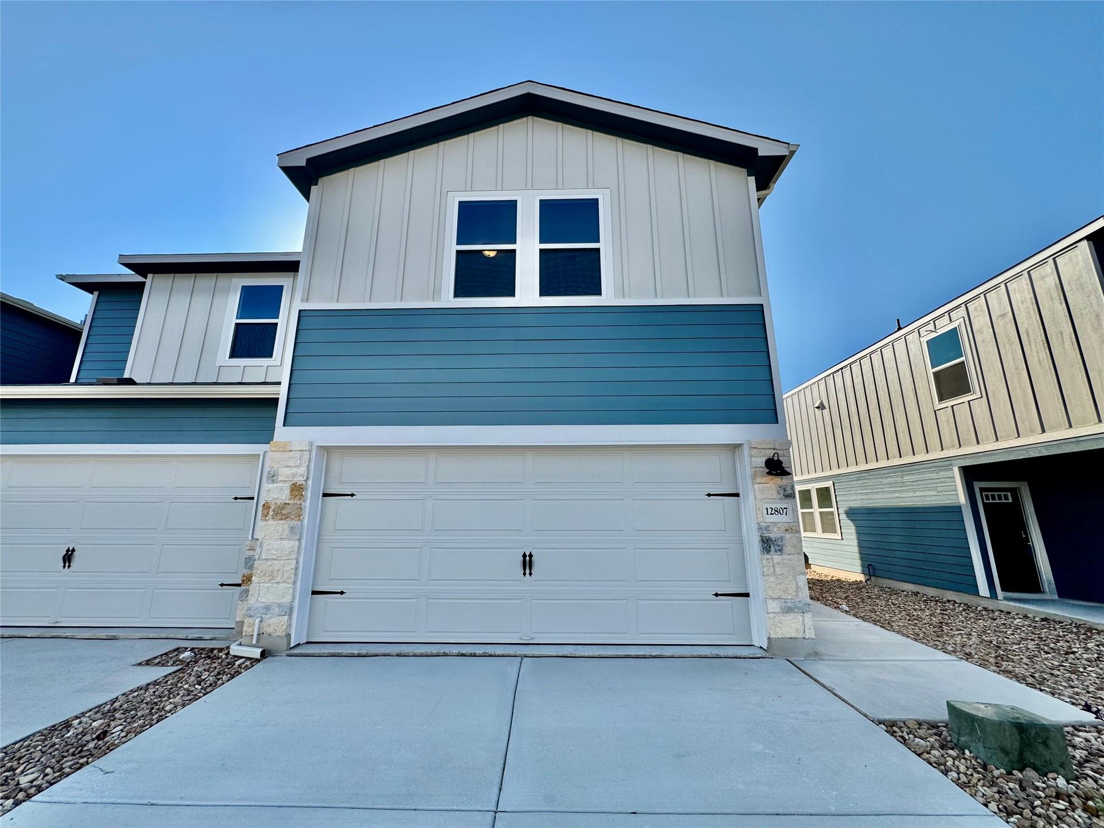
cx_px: 552
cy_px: 414
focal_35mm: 14
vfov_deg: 85.7
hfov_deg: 102.1
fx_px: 446
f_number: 2.2
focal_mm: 2.22
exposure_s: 1/910
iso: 40
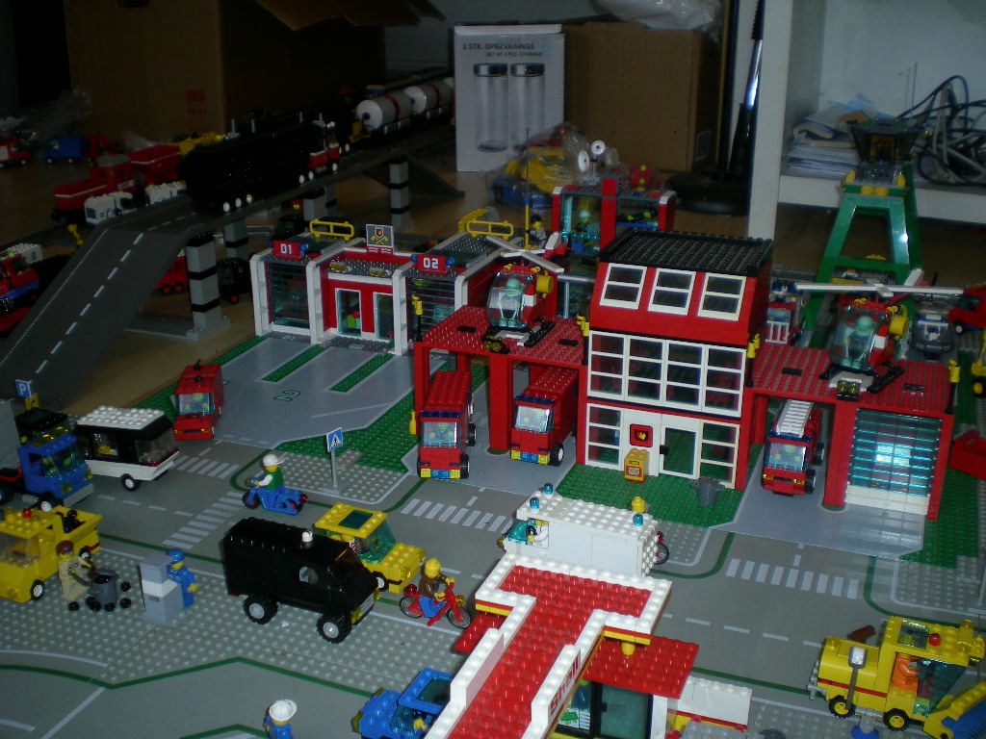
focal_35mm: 38
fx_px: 1082
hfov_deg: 49.0
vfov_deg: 37.7
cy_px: 370
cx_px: 493
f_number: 3.1
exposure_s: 1/30
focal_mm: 6.3
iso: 50
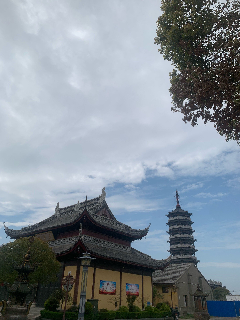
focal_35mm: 26
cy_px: 160
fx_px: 240
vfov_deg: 67.3
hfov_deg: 53.1
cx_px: 120
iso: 25
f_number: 1.8
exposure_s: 1/6061
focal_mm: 4.25
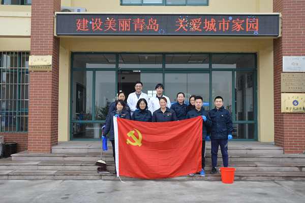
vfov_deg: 36.8
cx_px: 152
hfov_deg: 53.2
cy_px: 102
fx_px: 305
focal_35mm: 36
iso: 280
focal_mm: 24
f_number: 5.6
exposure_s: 1/125
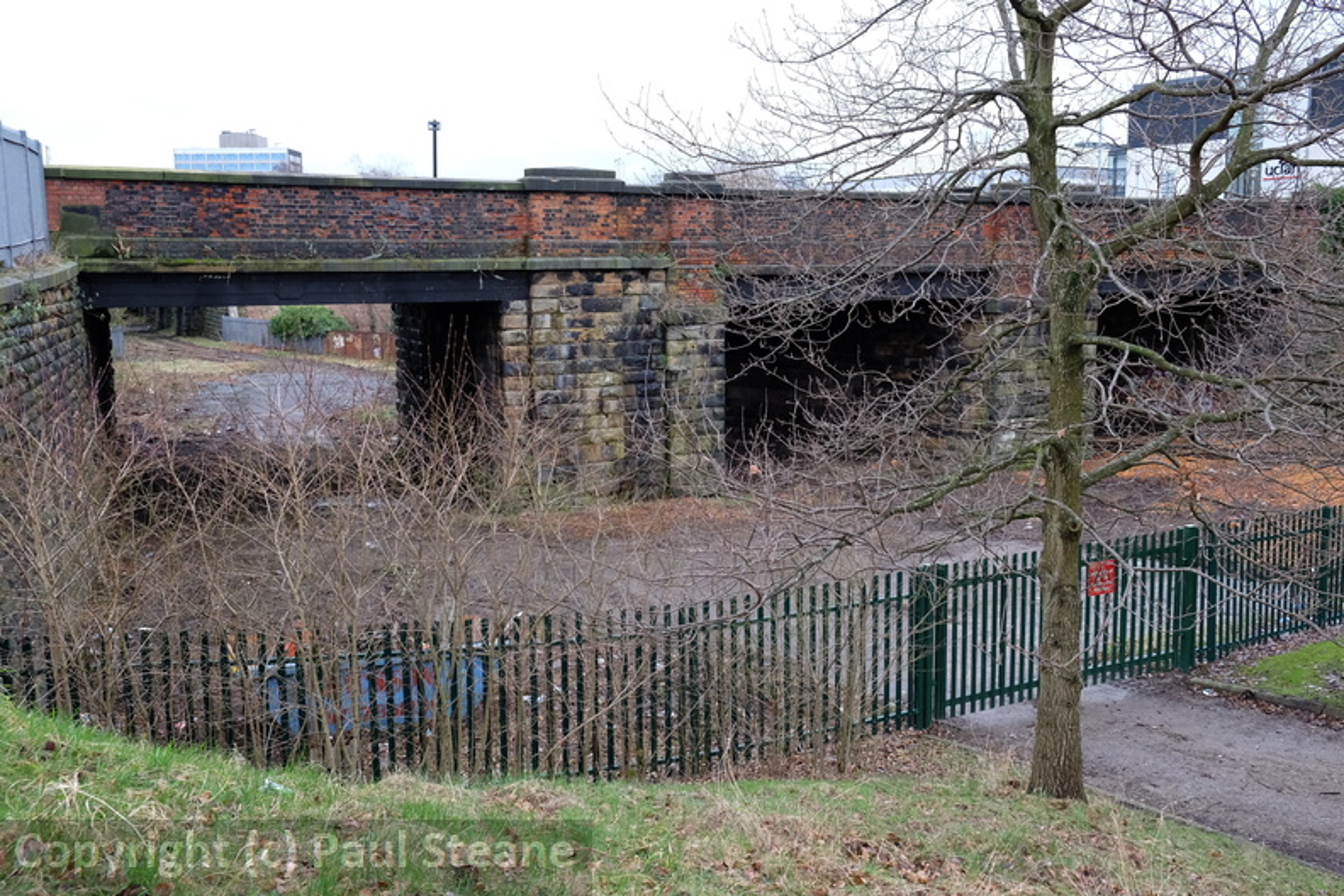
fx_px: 1307
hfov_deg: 54.4
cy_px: 448
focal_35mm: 35
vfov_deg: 37.9
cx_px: 672
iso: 1600
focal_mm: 23.3
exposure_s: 1/180
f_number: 5
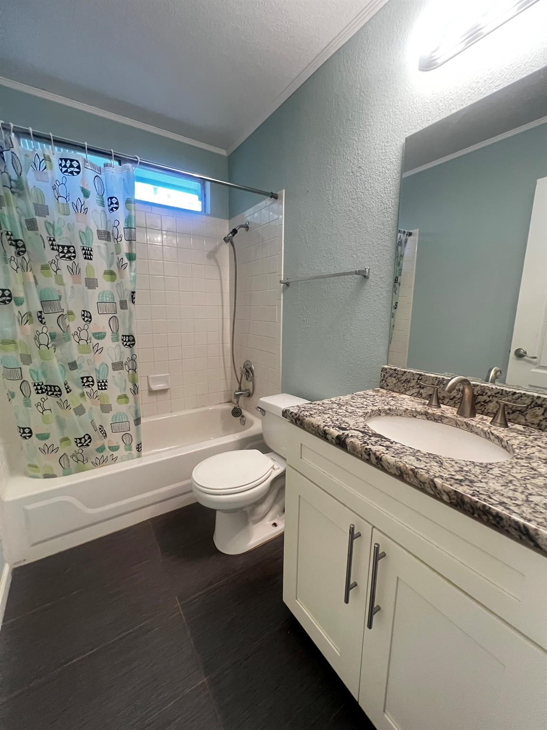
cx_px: 274
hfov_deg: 89.9
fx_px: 274
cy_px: 365
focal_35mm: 13
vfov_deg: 106.2
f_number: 1.8
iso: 500
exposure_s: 1/60
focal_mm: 1.57
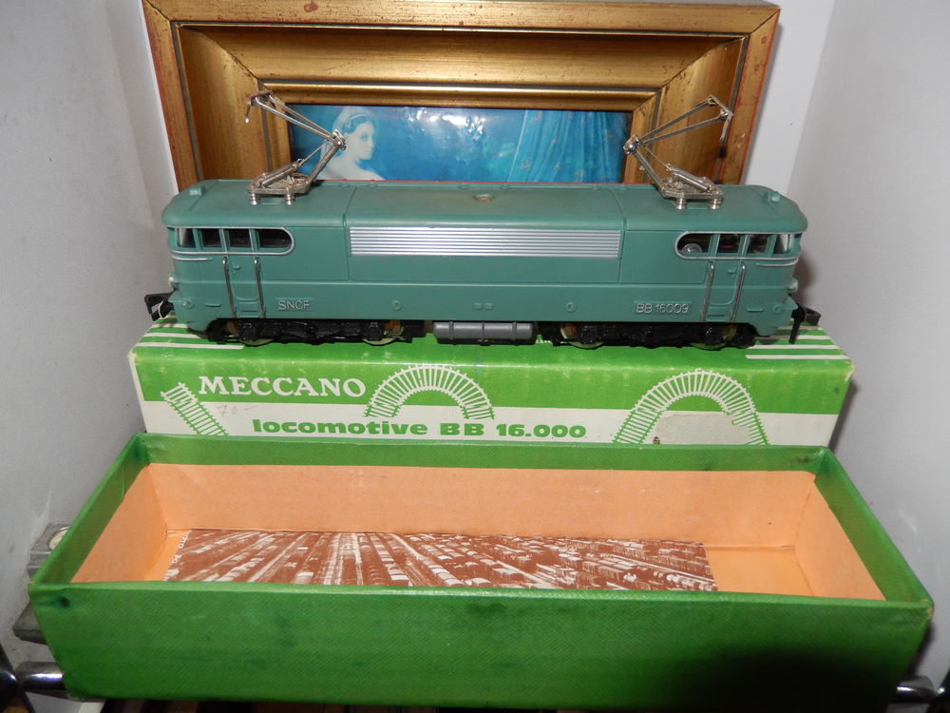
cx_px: 475
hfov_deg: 69.4
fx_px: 686
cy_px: 356
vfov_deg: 54.9
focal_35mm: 25
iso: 200
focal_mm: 4.5
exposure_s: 1/30
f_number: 3.4
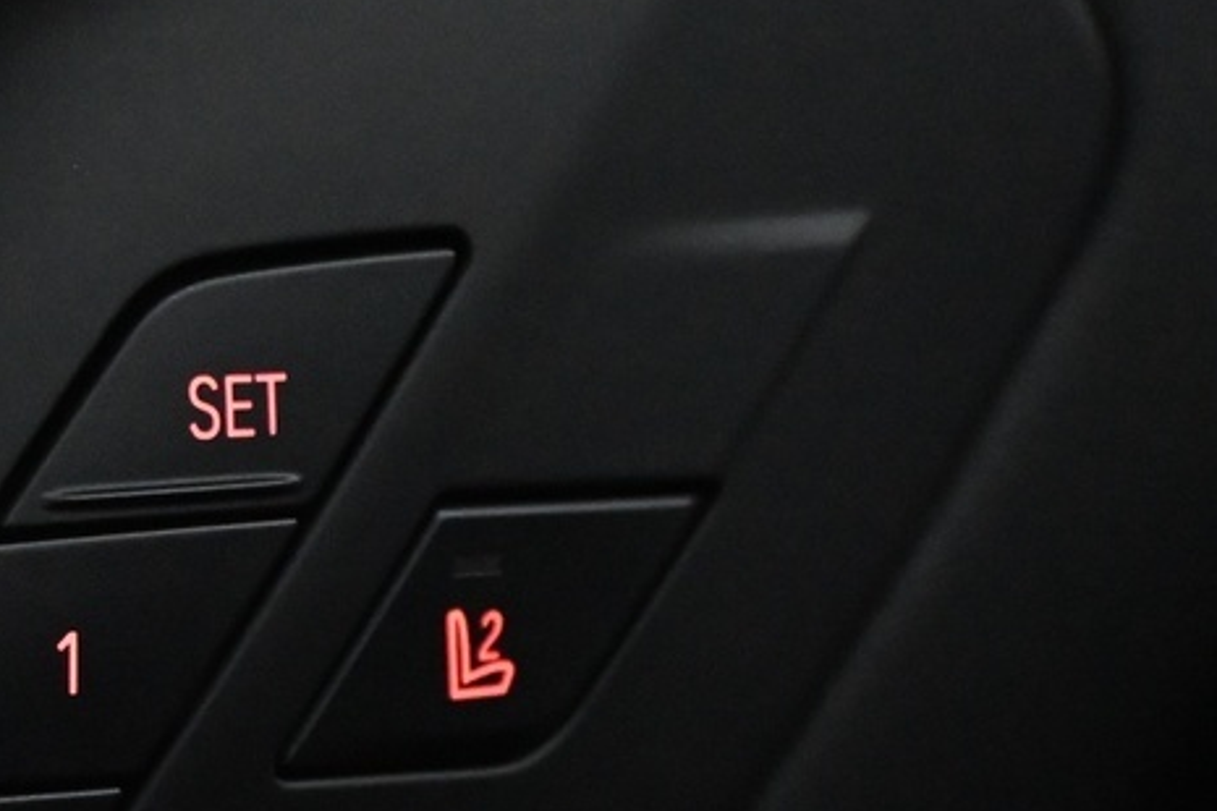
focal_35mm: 136
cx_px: 220
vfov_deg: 10.1
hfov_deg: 15.0
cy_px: 539
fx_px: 4597
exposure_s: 1/60
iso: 5000
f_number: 4.5
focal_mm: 26
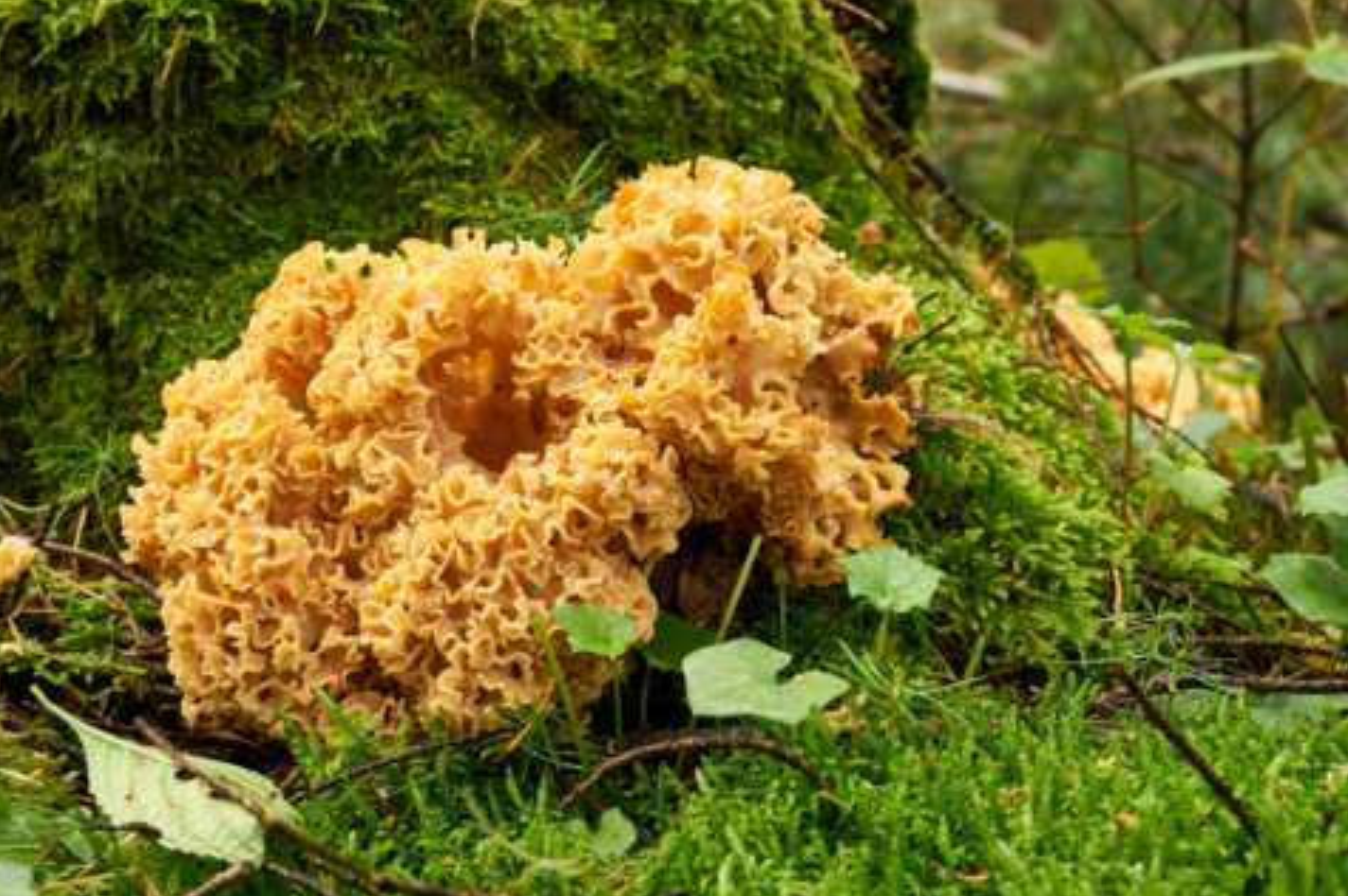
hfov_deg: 22.4
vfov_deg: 15.0
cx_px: 670
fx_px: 3405
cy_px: 448
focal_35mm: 91
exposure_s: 1
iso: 100
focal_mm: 90
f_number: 18
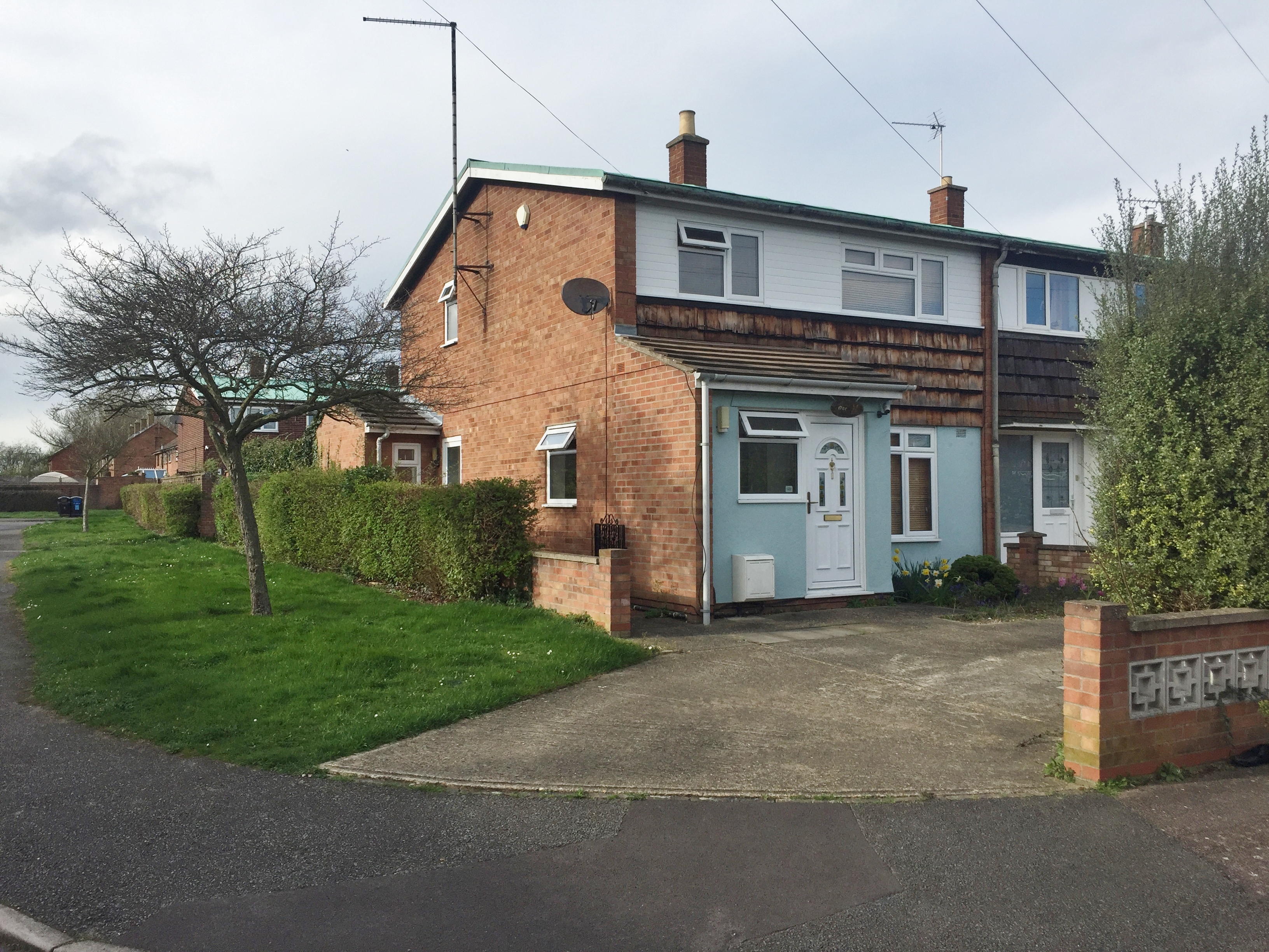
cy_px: 476
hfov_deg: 61.7
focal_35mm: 29
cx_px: 634
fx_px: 1063
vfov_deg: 48.2
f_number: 2.2
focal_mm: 4.15
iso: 32
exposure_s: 1/1464
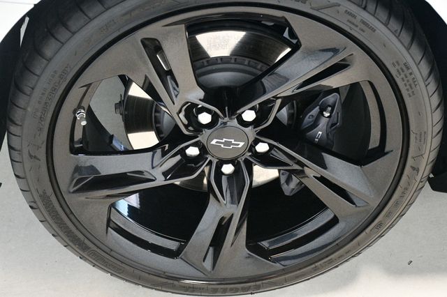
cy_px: 148
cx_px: 224
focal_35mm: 63
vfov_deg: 21.5
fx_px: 782
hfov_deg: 31.9
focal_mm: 42
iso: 5000
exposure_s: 1/60
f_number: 4.5
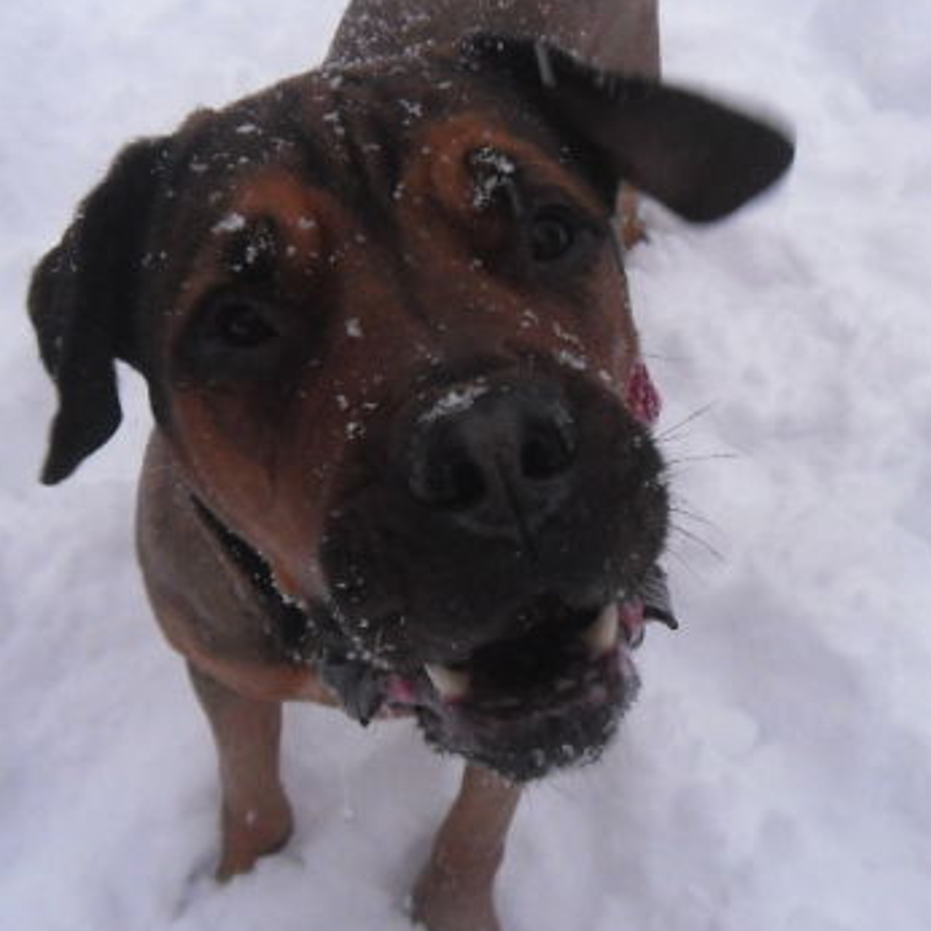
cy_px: 418
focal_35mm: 50
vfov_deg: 34.0
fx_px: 1521
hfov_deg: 34.0
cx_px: 468
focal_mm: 5.1
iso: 400
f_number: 3.4
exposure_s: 1/145
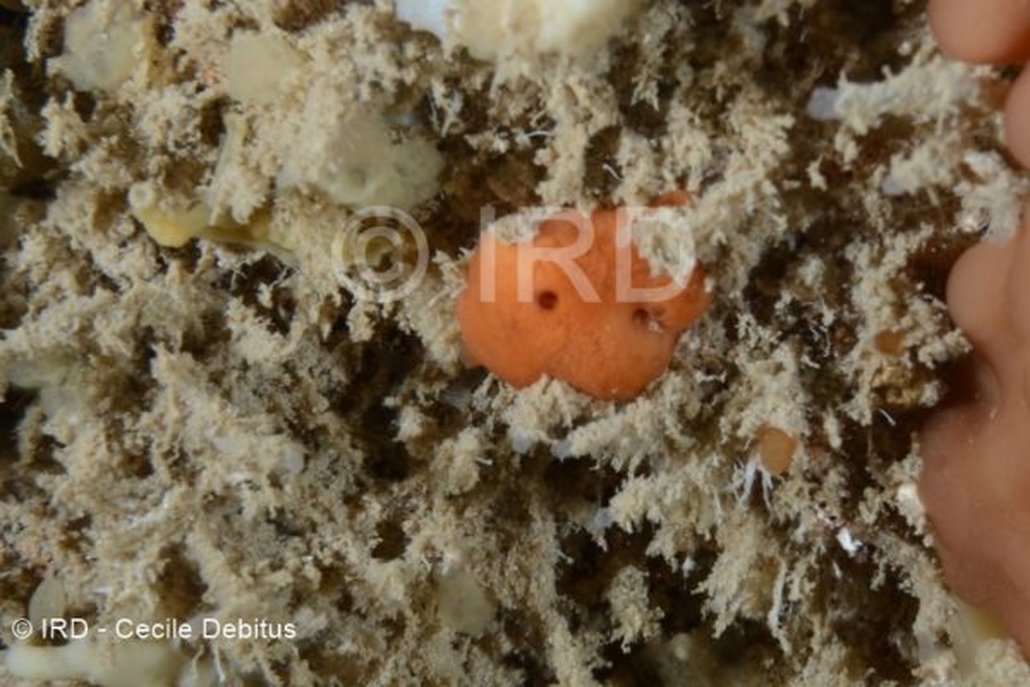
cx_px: 515
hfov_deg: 22.6
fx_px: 2575
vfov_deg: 15.2
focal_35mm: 90
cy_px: 344
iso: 160
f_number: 13
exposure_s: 1/200
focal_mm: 60
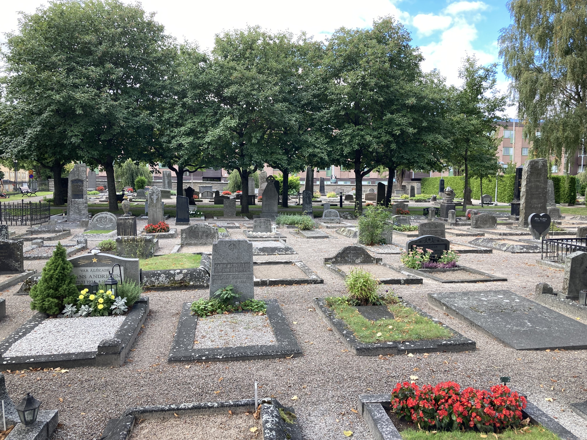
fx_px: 475
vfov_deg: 49.7
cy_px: 220
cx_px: 294
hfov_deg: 63.4
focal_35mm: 28
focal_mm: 3.99
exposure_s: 1/122
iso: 20
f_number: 1.8
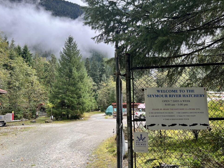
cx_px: 112
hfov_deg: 63.5
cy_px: 82
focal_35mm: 28
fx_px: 181
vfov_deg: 49.7
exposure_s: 1/687
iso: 50
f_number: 1.5
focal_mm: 5.7
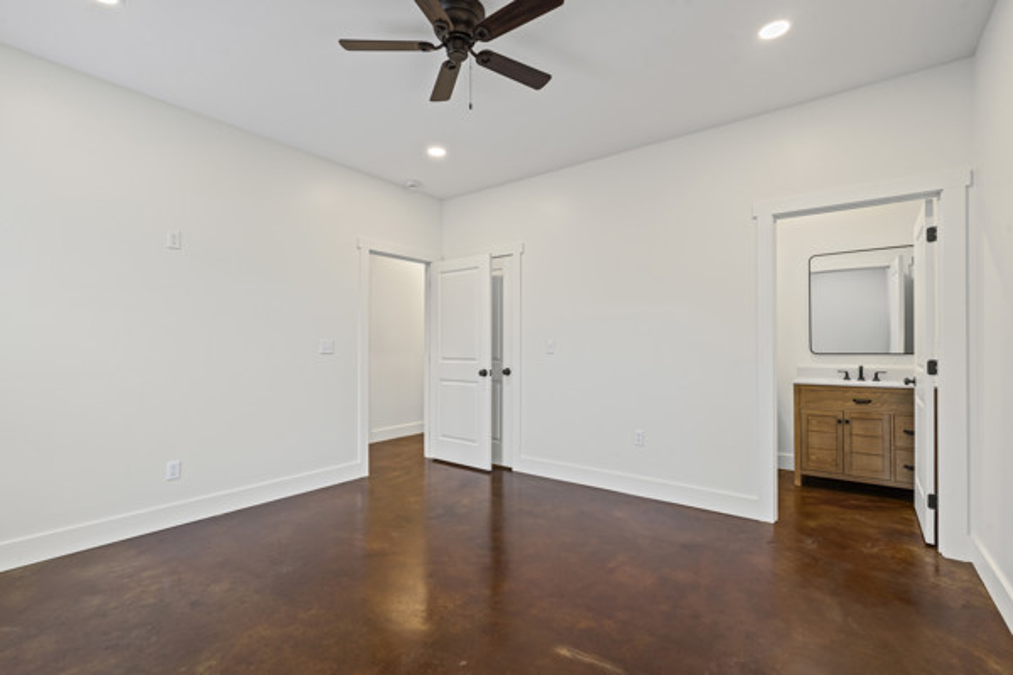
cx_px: 506
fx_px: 450
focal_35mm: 16
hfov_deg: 96.7
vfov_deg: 73.7
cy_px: 338
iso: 1000
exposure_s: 1/5
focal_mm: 16
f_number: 9
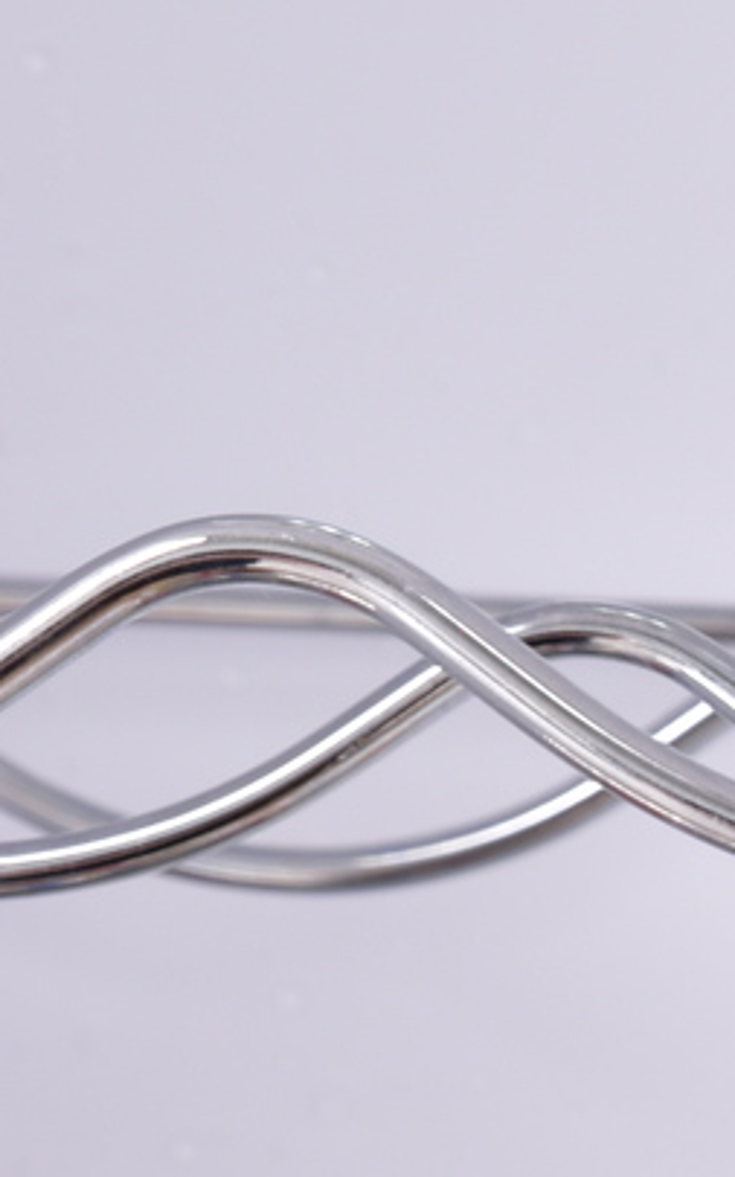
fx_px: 7438
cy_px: 1694
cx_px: 2684
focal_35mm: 232
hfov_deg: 5.2
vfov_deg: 8.9
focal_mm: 48
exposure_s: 1/125
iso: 100
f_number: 10
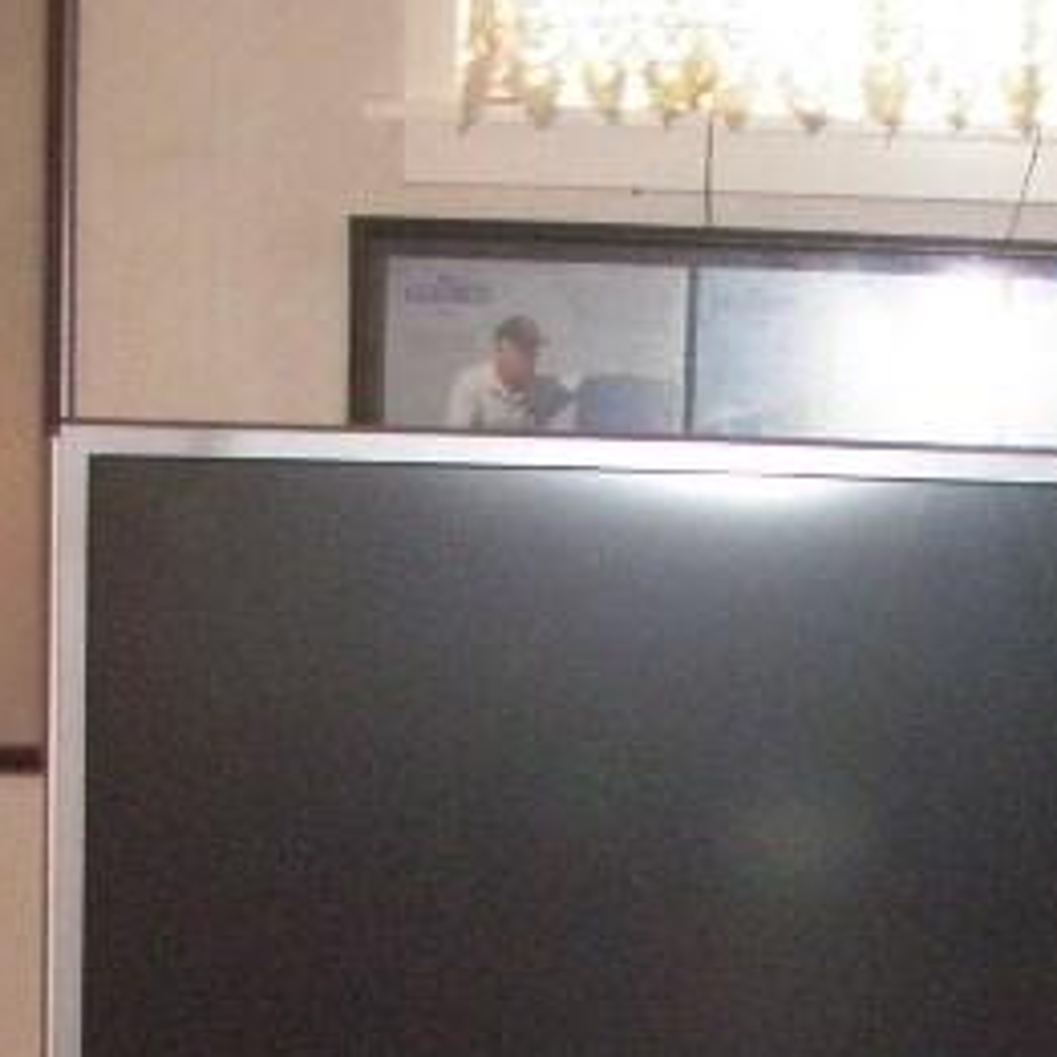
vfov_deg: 12.9
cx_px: 859
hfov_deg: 13.2
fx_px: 4560
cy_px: 1227
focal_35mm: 132
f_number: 3.5
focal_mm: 6.7
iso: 640
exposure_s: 1/30
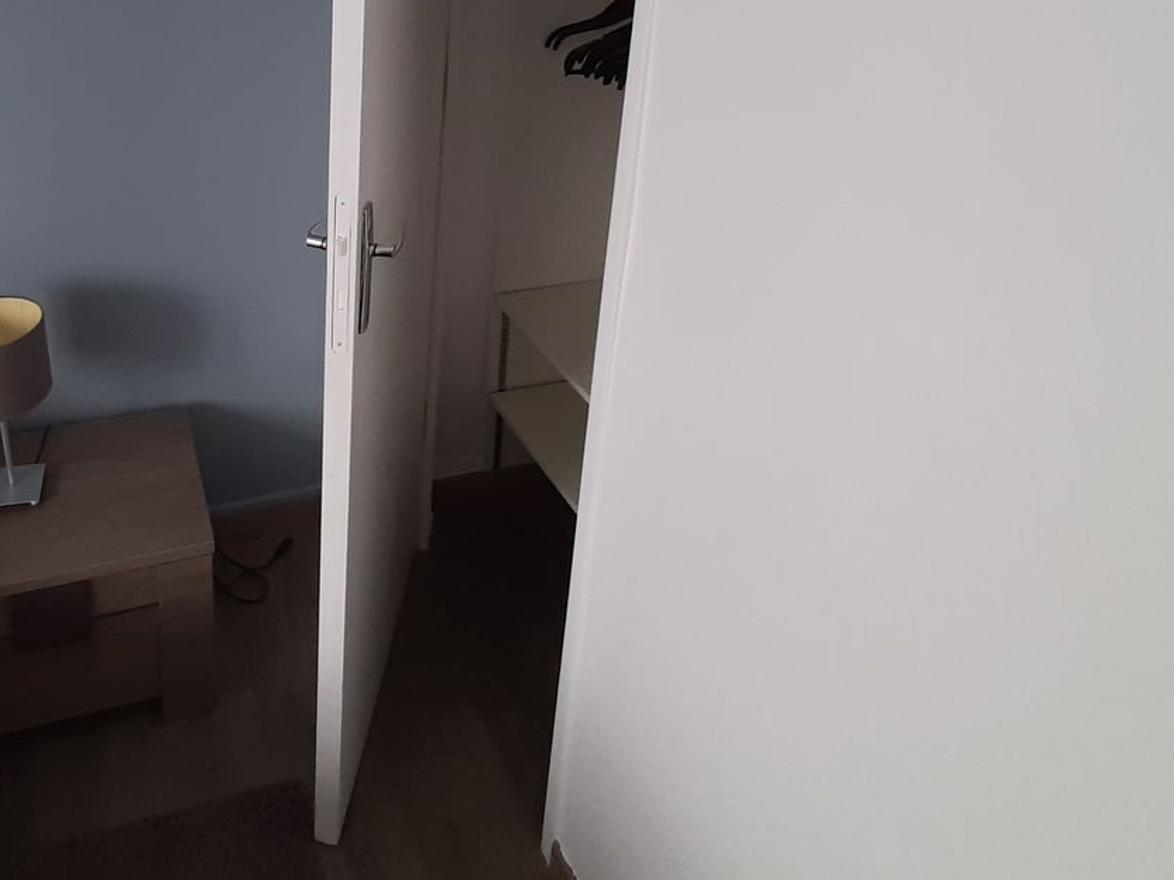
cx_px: 333
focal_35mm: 25
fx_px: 848
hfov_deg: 66.2
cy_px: 86
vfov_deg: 48.9
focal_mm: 1.42
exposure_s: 1/50
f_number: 2.2
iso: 100
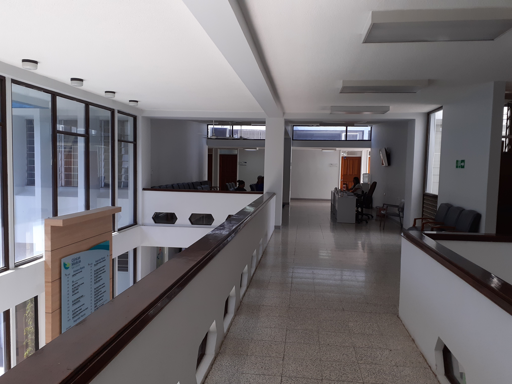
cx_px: 256
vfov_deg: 51.4
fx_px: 399
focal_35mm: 27
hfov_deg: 65.3
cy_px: 192
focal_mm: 3.6
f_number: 1.9
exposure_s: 1/120
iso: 64
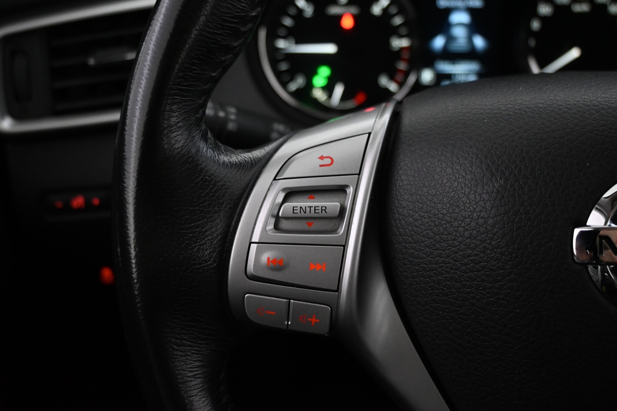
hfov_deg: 59.5
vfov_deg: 41.7
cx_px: 308
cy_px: 206
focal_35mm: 32
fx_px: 540
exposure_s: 1/30
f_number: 4
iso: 2500
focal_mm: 21
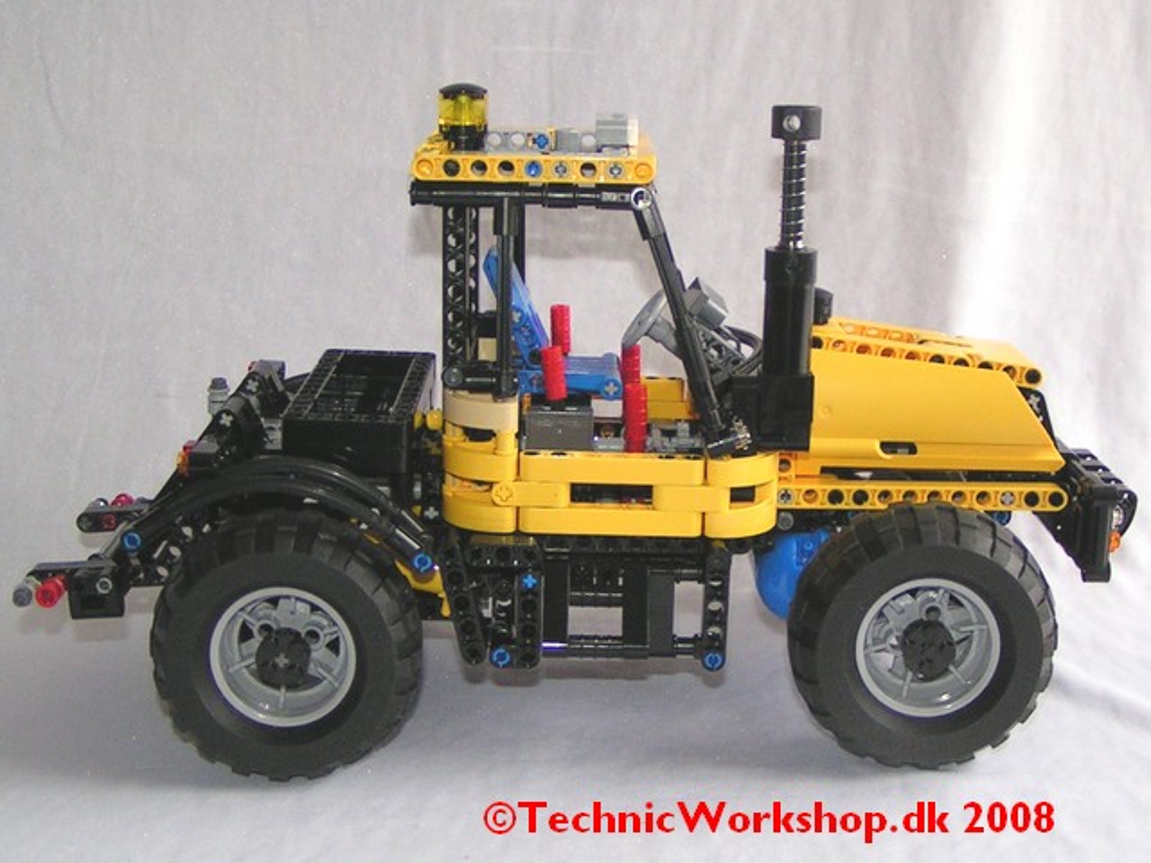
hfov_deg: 49.0
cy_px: 432
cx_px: 576
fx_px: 1264
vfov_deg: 37.7
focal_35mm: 38
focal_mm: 5.8
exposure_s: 1/40
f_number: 2.8
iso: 160
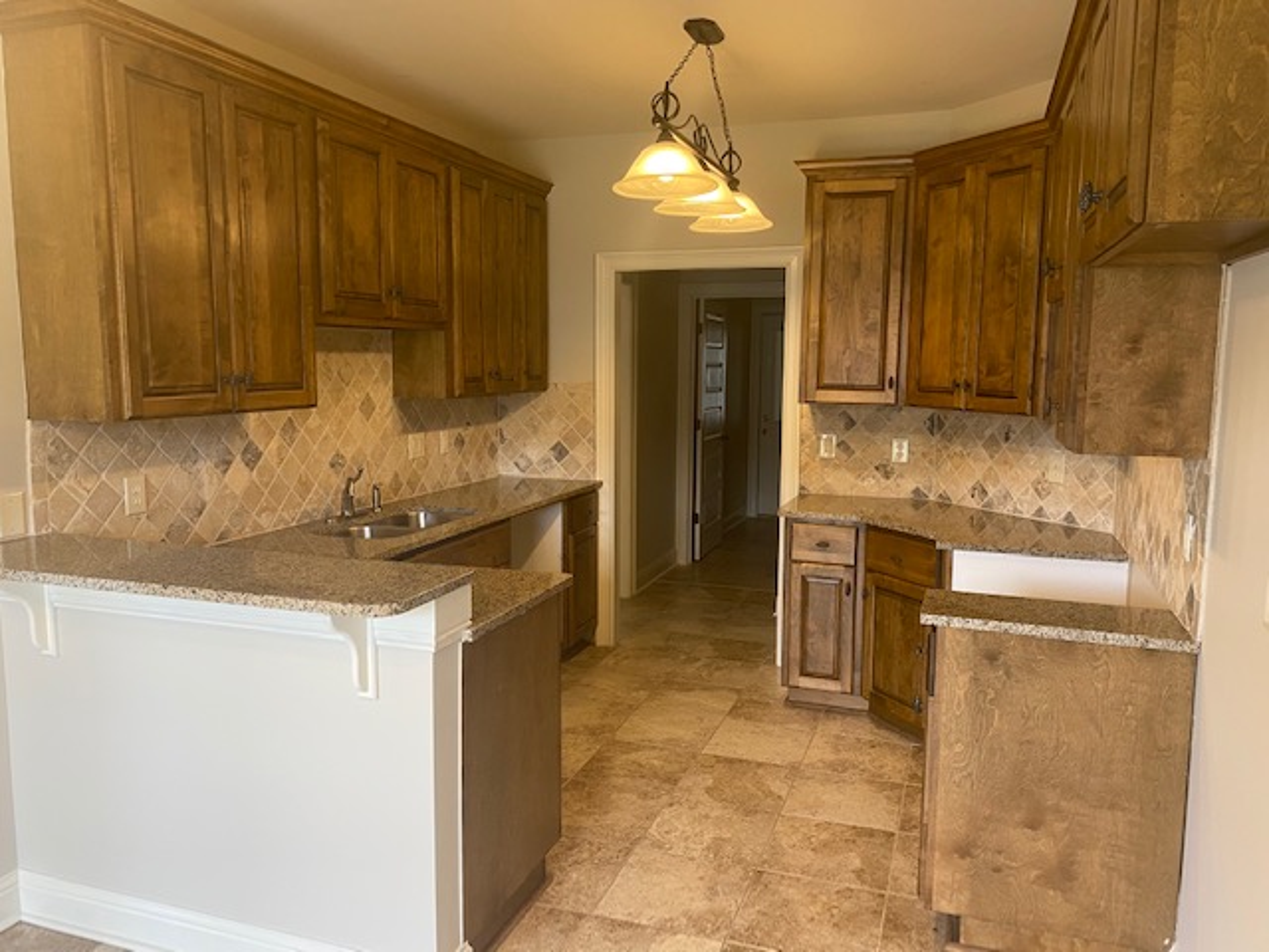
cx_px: 634
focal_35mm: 26
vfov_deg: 53.1
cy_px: 476
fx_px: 953
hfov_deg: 67.3
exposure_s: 1/60
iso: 80
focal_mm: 4.25
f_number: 1.8
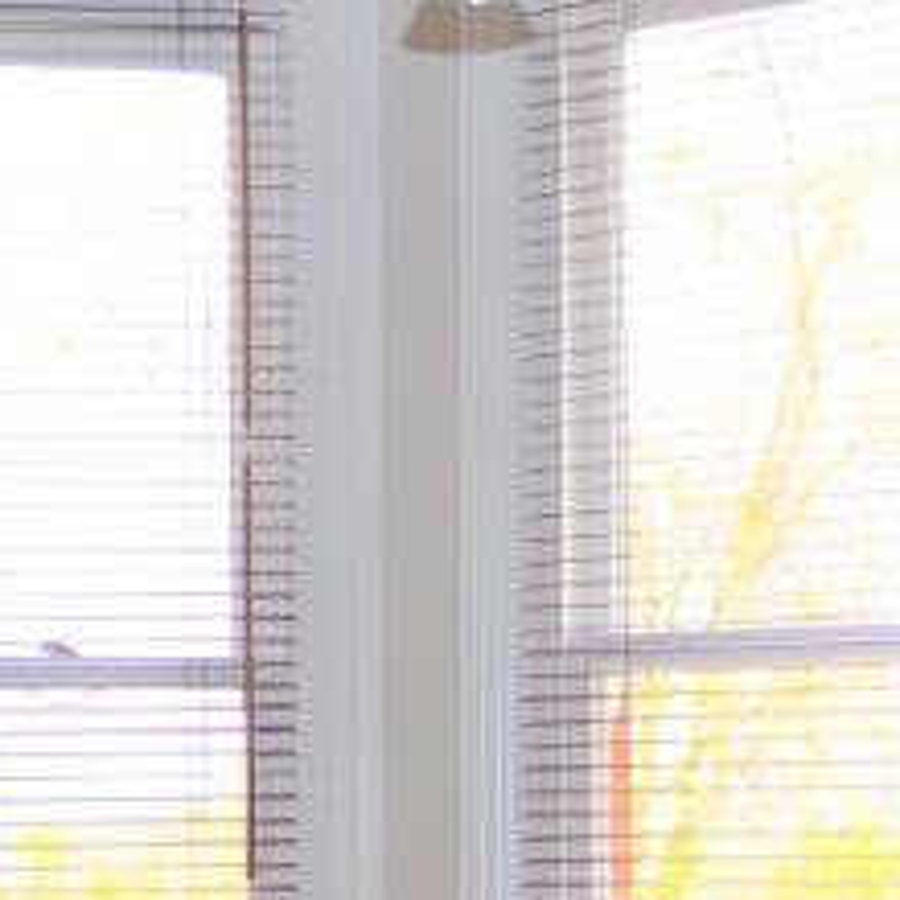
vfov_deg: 15.9
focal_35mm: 107
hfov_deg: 15.4
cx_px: -312
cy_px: 935
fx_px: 3147
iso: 125
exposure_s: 1/200
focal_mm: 18
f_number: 3.5
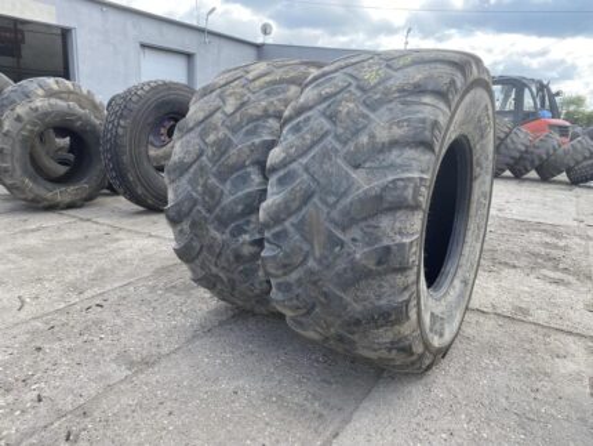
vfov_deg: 53.1
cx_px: 296
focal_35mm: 26
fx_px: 446
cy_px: 223
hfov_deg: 67.3
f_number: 1.8
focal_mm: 4.25
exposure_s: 1/557
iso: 32
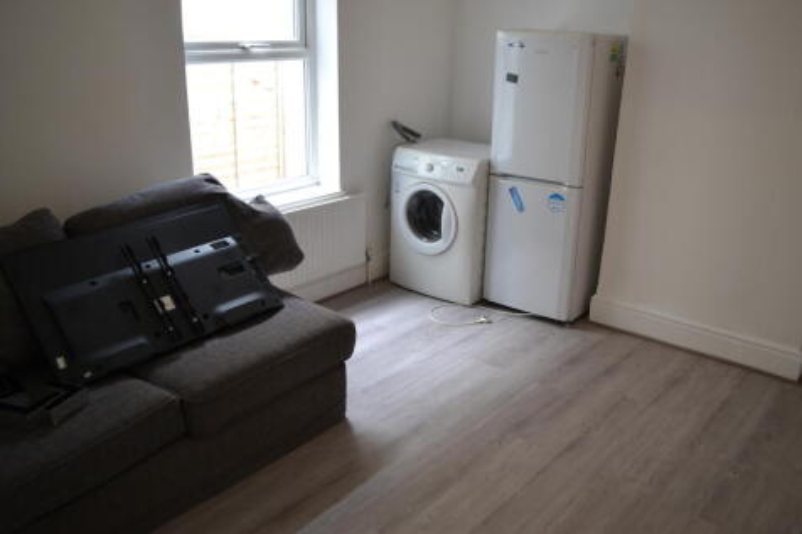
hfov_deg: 59.5
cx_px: 401
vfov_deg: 41.7
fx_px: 701
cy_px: 267
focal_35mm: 32
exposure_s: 1/10
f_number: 3.8
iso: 100
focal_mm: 21
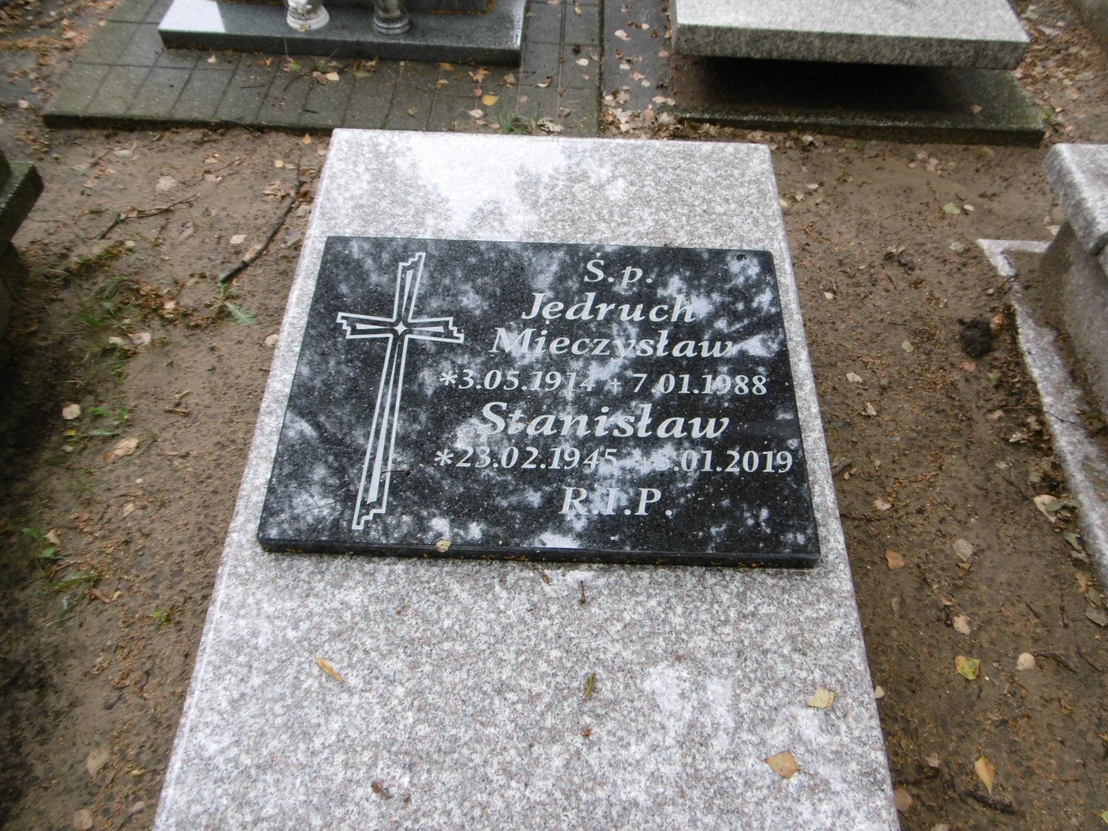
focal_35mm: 25
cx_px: 574
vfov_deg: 54.9
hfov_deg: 69.4
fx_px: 800
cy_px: 408
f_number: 3.1
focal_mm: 4.3
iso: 100
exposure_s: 1/100
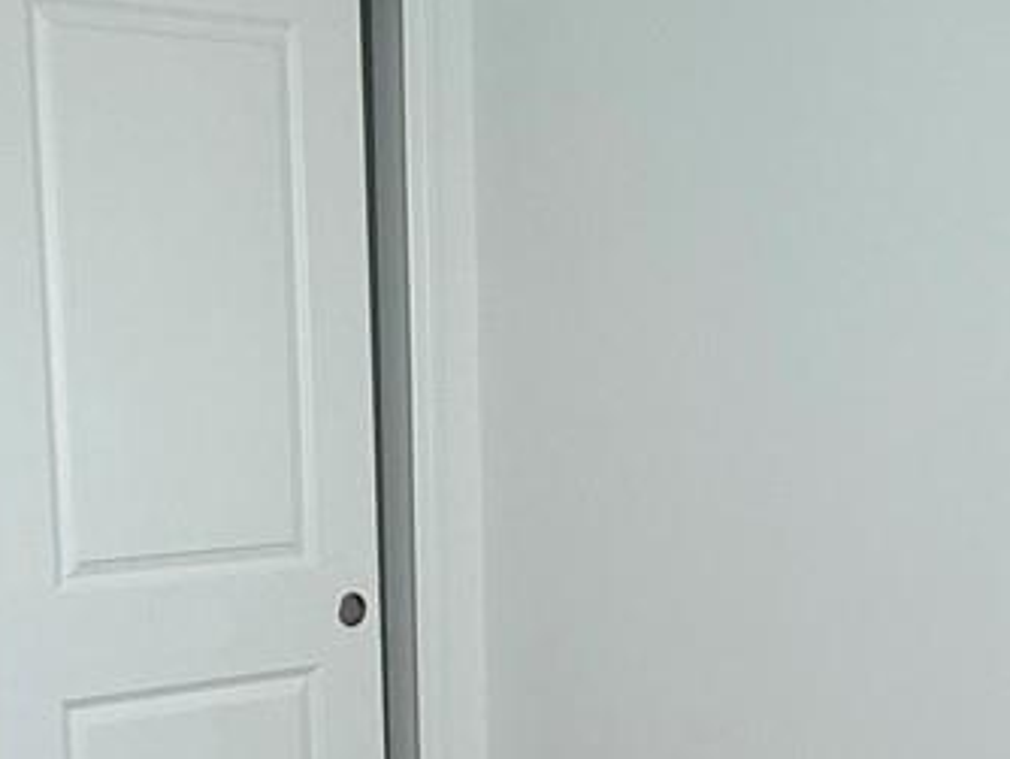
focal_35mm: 67
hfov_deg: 28.9
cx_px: 502
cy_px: 599
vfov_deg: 21.7
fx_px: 1956
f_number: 2.2
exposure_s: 1/99
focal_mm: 2.22
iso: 40
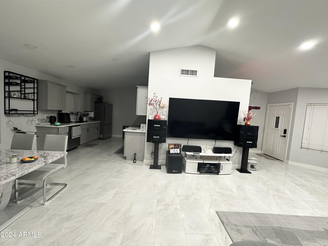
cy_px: 123
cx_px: 164
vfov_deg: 85.7
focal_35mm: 14
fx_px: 133
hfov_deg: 102.1
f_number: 2.2
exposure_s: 1/60
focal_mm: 2.22
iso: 320
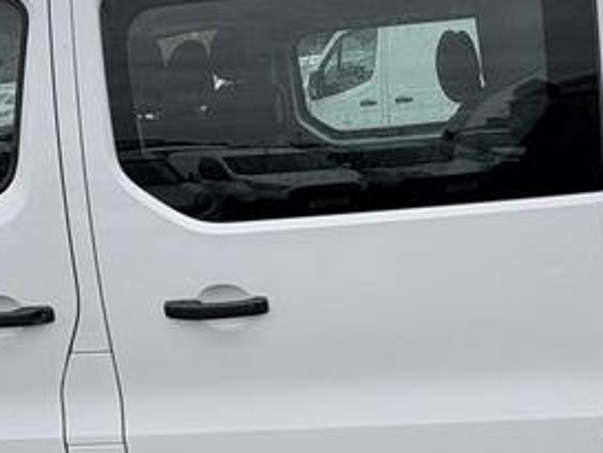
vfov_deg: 31.5
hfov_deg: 40.9
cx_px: 378
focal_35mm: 46
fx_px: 802
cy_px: 190
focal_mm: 2.22
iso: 40
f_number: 2.2
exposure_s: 1/451
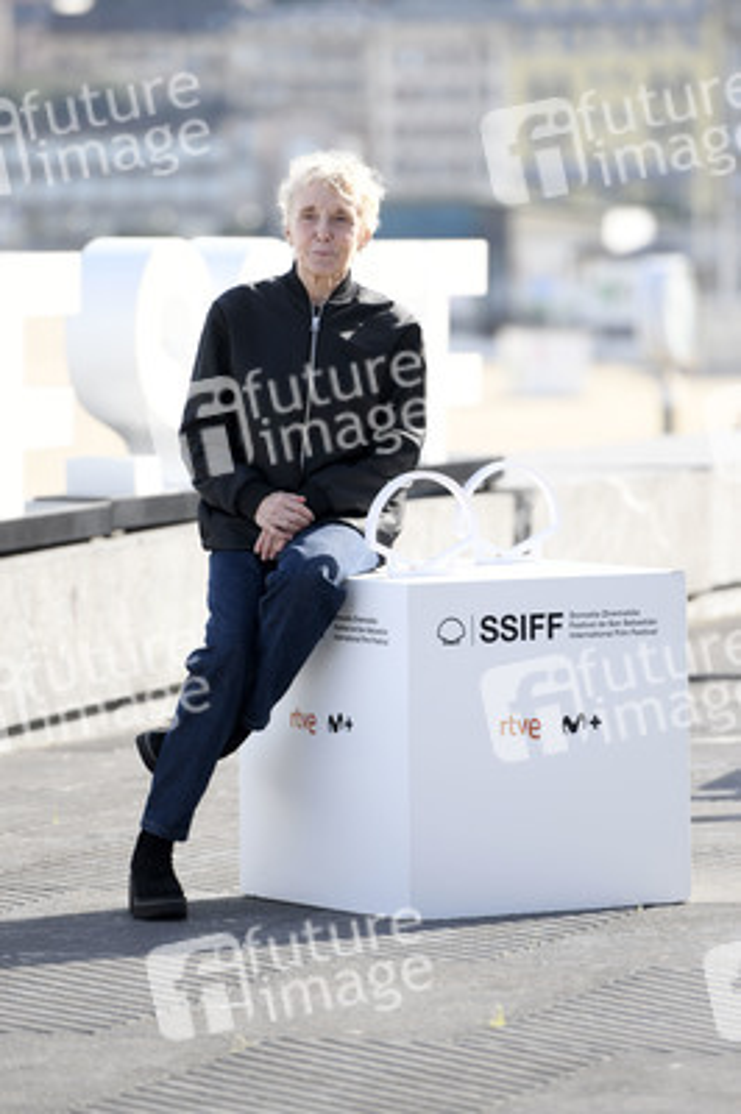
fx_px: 6185
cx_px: 370
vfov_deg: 10.3
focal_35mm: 200
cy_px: 557
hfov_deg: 6.9
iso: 400
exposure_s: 1/1600
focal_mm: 200
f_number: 4
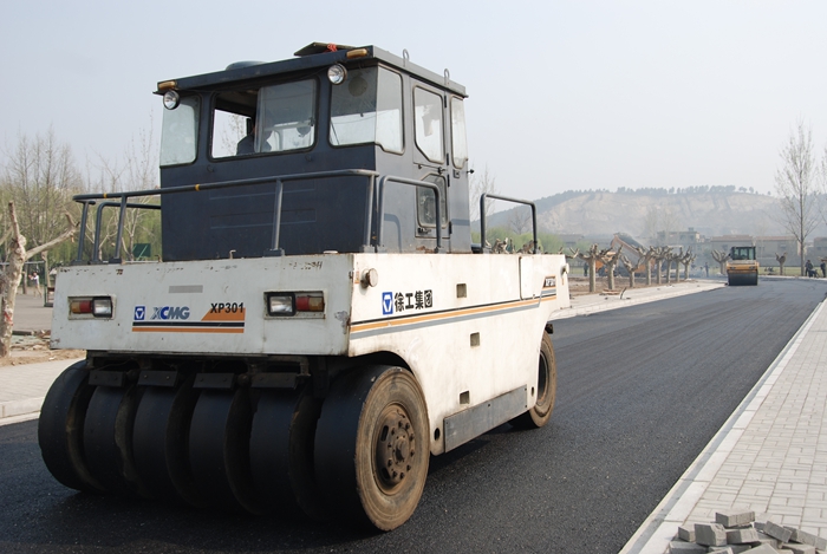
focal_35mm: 36
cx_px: 414
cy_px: 277
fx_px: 828
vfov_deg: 37.0
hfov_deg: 53.1
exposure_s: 1/500
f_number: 5.6
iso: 125
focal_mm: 24
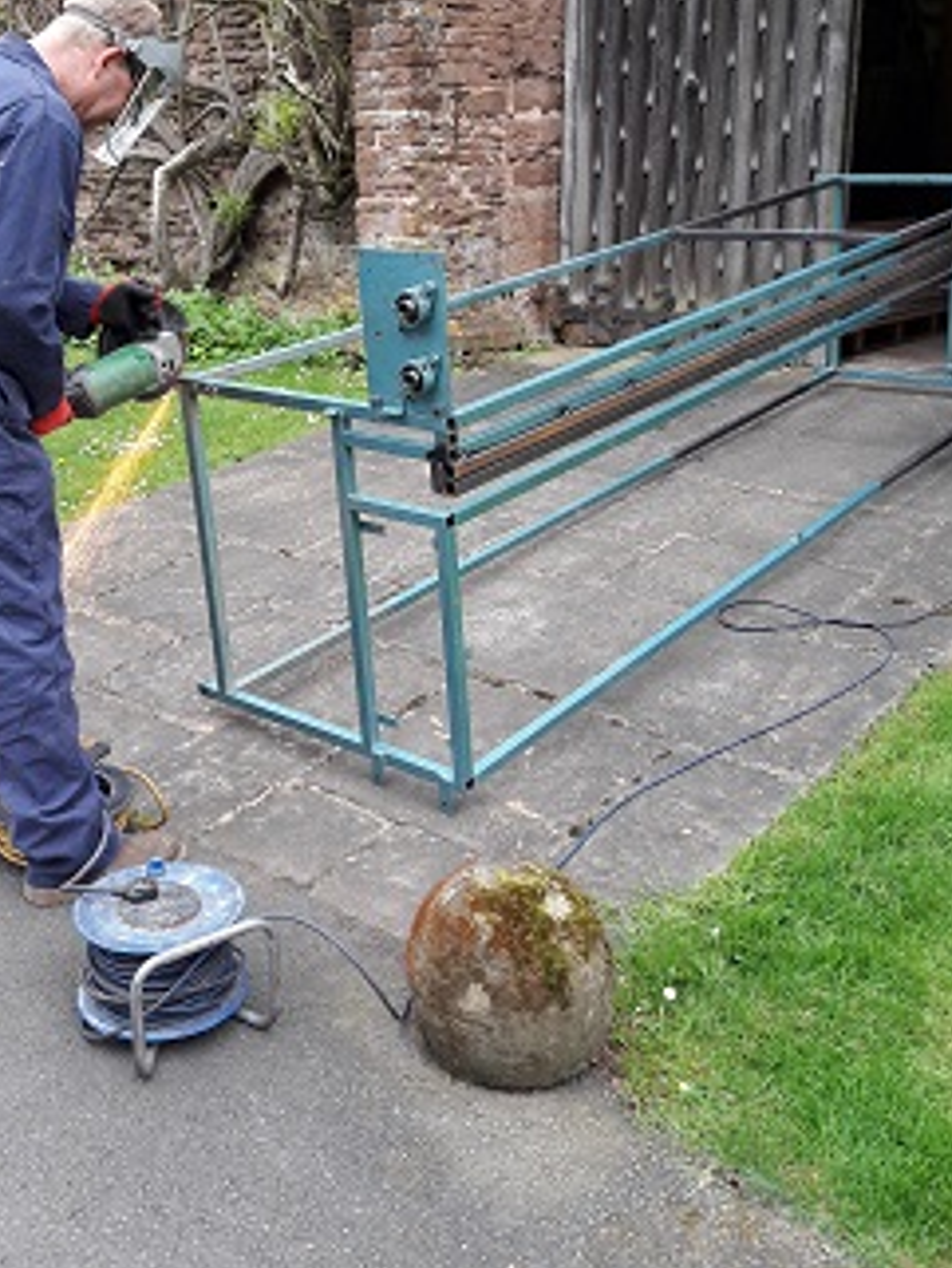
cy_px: 498
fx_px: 1356
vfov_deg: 49.8
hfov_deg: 38.4
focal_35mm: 37
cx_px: 356
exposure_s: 1/187
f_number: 1.9
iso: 40
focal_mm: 3.7
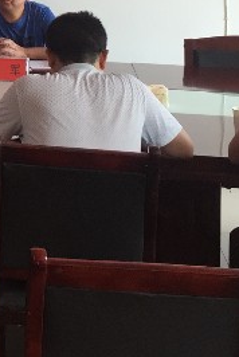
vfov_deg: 16.6
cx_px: -164
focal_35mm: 116
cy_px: -113
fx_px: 1152
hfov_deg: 11.2
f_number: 2.2
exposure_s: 1/100
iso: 50
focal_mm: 4.15
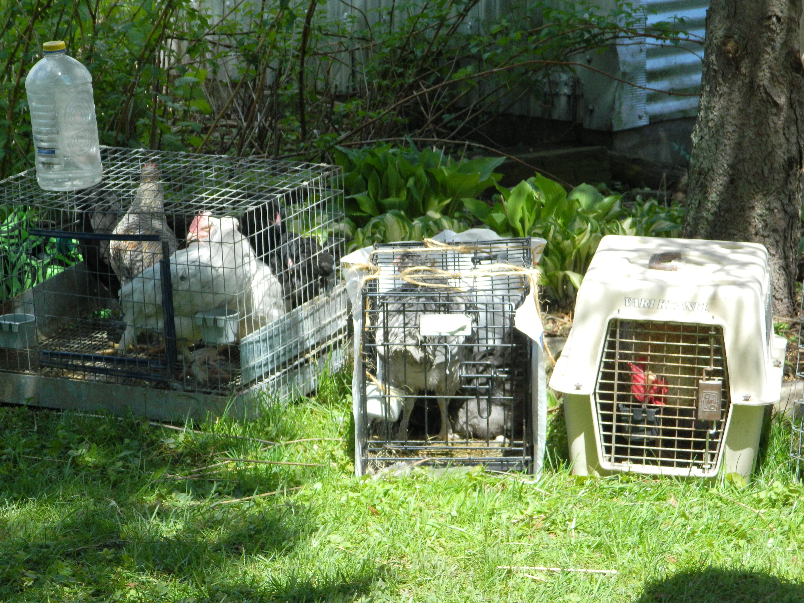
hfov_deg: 15.3
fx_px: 2996
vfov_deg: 11.5
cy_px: 302
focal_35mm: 129
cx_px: 402
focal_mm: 23.2
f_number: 4.7
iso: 280
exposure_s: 1/500
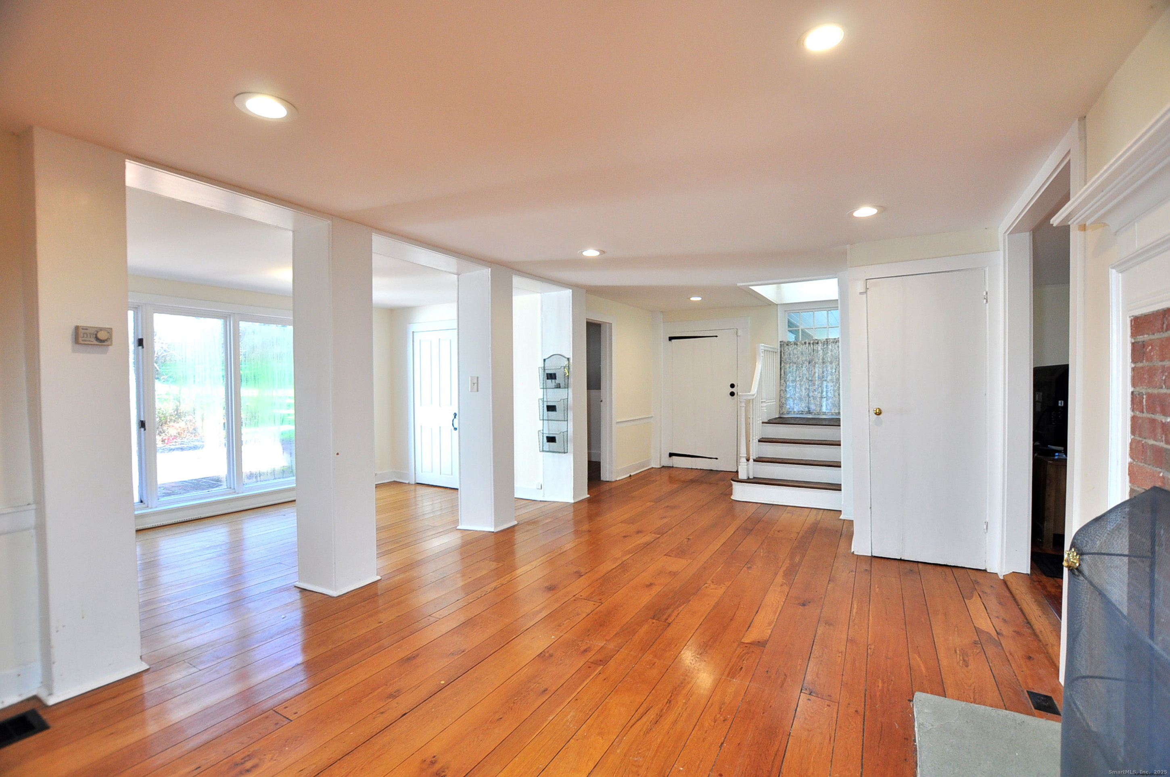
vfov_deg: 77.2
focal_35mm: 15
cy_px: 388
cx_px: 585
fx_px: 487
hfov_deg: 100.5
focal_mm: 10
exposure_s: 1/80
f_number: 4.5
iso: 400
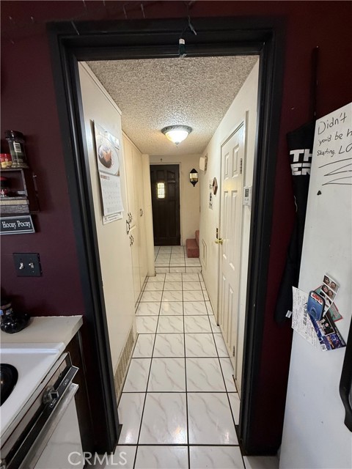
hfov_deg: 85.7
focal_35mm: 14
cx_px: 176
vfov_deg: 102.1
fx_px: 190
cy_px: 234
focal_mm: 2.22
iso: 200
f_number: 2.2
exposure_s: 1/60
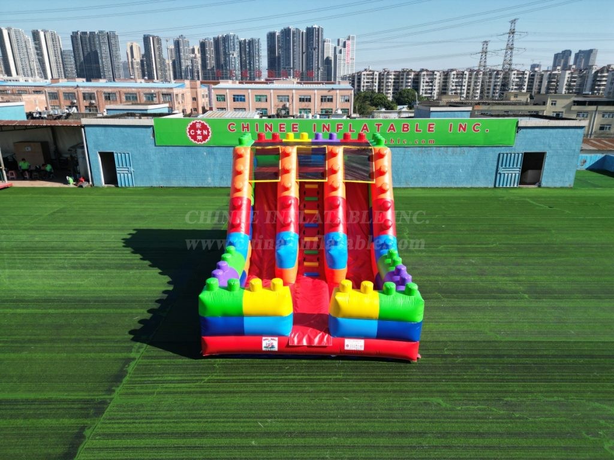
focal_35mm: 24
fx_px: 426
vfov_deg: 56.8
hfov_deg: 71.6
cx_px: 307
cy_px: 230
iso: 120
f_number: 1.7
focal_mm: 6.72
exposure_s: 1/2500
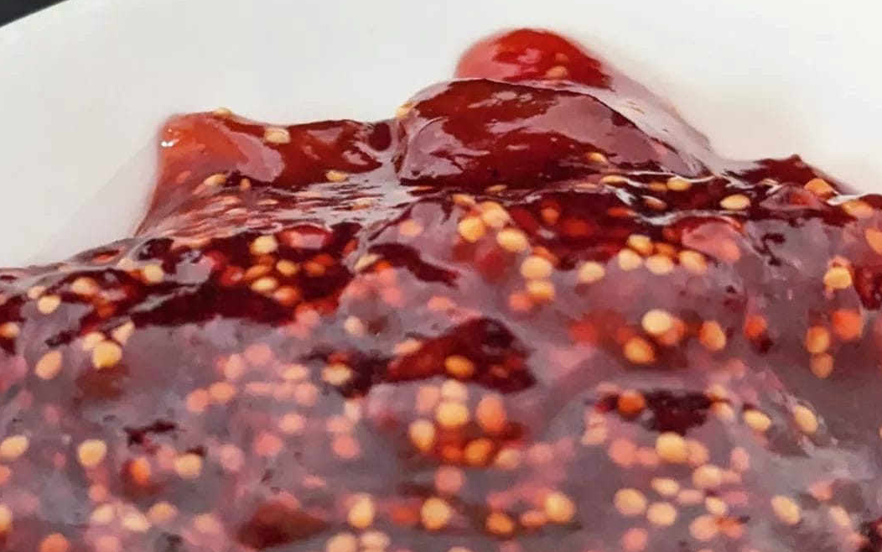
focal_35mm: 124
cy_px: 128
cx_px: 239
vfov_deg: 10.5
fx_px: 2981
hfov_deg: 16.8
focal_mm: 6.81
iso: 851
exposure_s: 1/27.2
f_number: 1.85
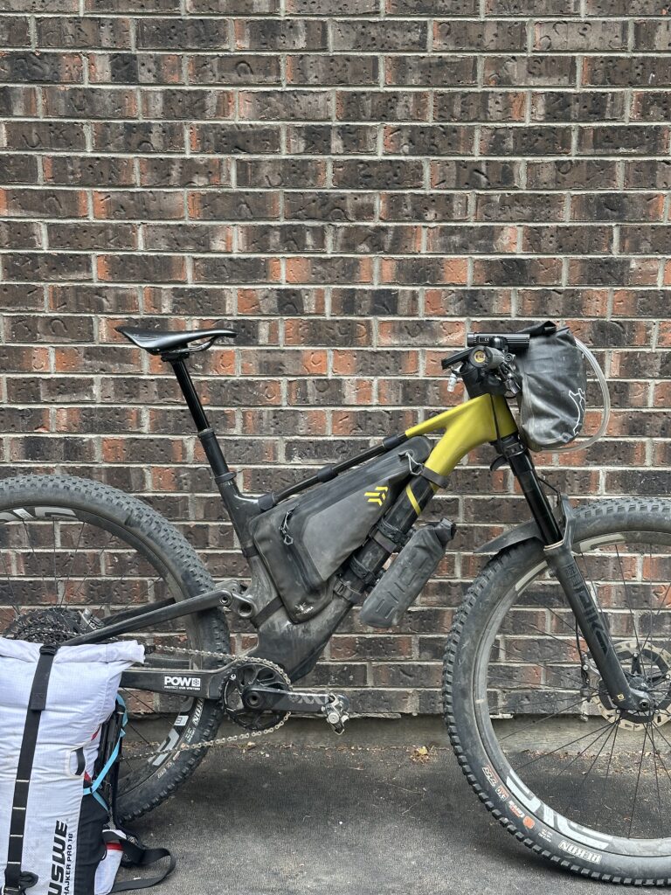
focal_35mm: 48
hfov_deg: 30.3
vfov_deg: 39.7
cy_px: 448
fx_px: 1241
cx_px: 336
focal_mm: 6.86
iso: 64
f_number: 1.78
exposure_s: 1/287
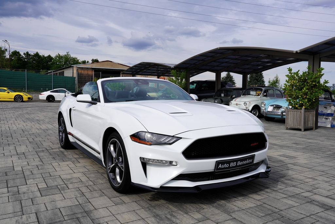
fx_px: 288
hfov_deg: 60.3
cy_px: 112
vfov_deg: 42.3
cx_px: 168
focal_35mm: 31
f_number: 10
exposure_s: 1/200
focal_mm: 31
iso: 100
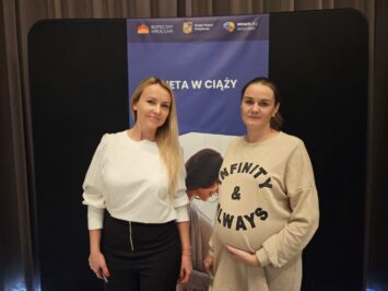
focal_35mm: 23
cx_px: 194
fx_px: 258
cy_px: 146
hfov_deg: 73.9
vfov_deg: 58.9
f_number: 1.8
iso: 200
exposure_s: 1/100
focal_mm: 5.4
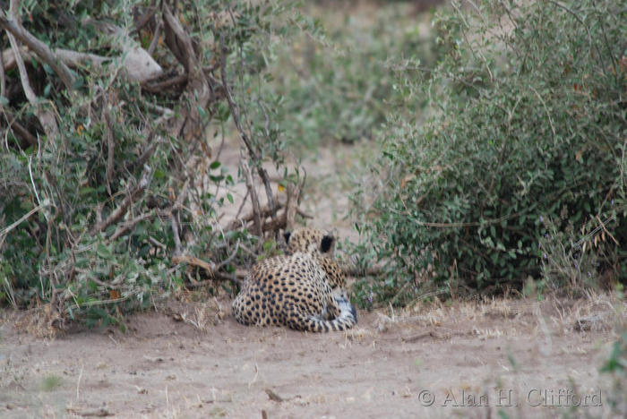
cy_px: 210
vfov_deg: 2.3
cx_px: 314
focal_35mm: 600
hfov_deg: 3.4
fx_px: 10458
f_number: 5.6
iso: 250
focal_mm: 400
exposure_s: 1/100
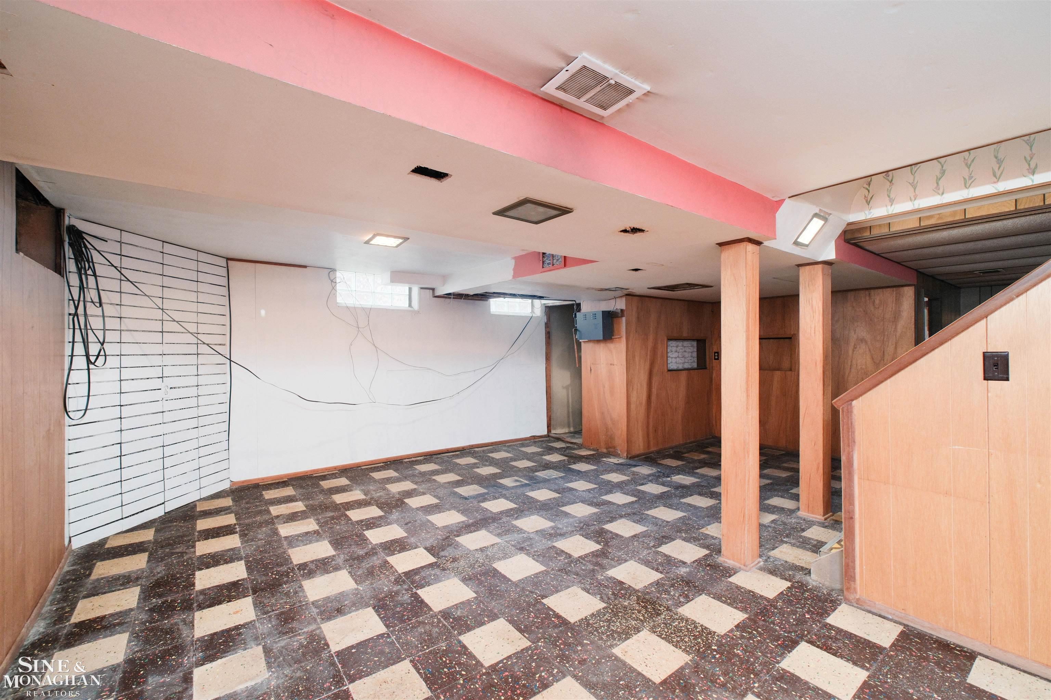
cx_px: 526
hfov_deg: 100.4
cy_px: 350
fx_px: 438
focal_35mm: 15
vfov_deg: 77.3
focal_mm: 10
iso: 800
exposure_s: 1/60
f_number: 5
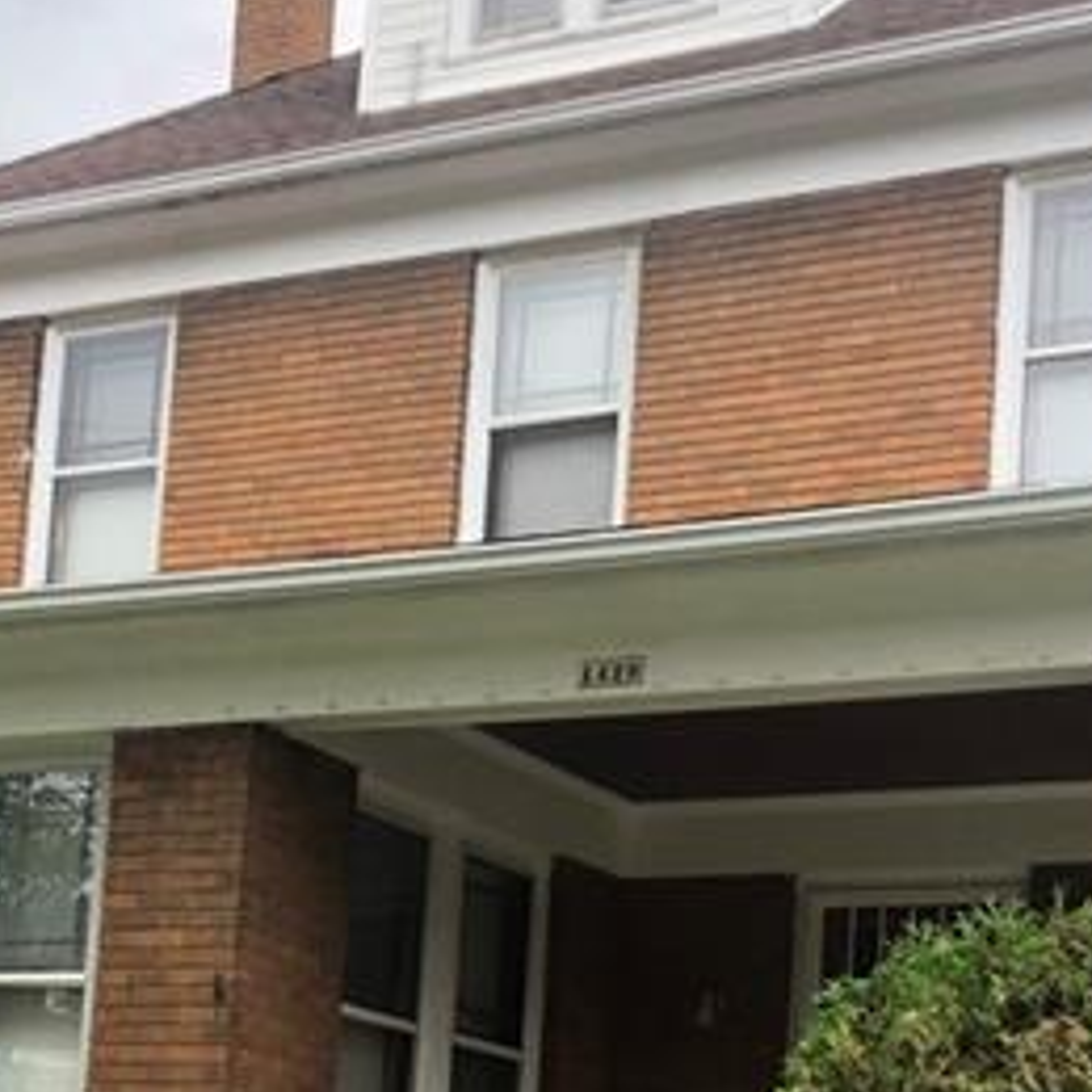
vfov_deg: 22.9
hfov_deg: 23.7
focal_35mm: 73
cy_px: 1042
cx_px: 483
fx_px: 2605
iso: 20
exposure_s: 1/398
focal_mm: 3.99
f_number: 1.8
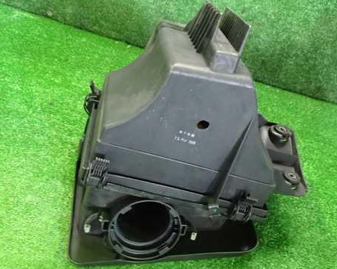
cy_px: 144
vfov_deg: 38.2
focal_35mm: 39
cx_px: 174
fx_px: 389
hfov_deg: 46.9
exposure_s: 1/50
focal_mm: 5.4
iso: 1600
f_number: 2.3
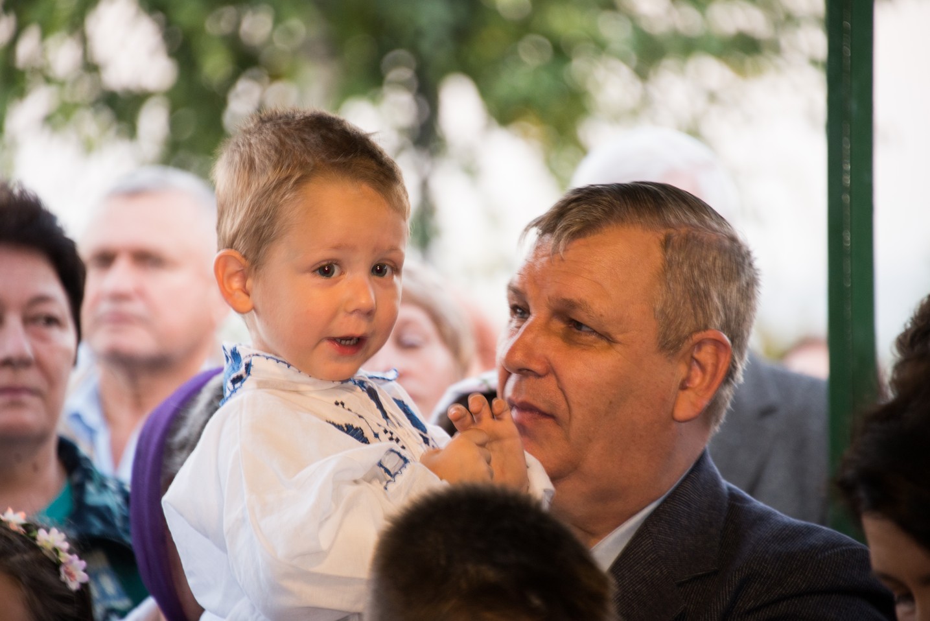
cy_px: 310
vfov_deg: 4.6
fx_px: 7753
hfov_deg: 6.9
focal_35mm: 300
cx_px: 465
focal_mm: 300
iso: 1600
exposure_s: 1/40
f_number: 5.6
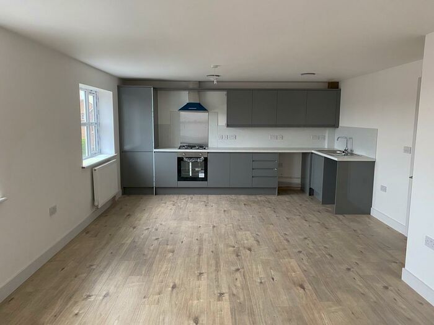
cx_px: 217
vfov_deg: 53.1
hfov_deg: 67.3
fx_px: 326
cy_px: 162
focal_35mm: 26
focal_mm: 4.25
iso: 125
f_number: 1.8
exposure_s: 1/85
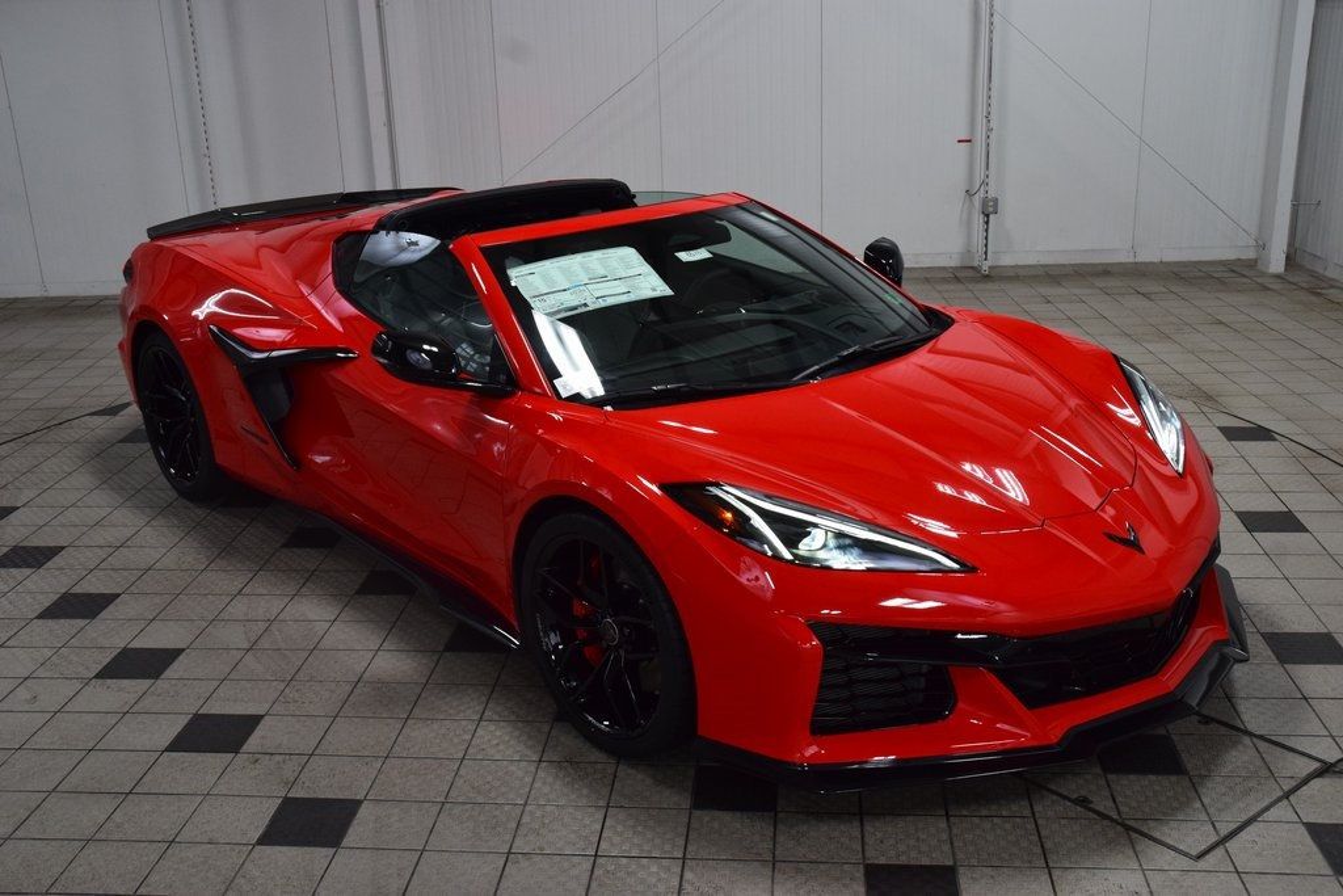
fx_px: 1399
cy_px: 448
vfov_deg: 35.5
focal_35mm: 38
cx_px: 672
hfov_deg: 51.3
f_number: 8
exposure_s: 1/60
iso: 1600
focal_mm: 25
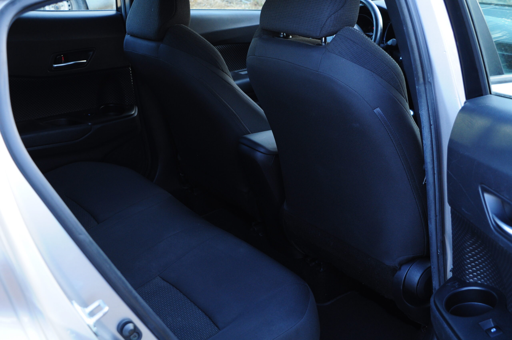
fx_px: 660
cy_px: 170
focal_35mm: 46
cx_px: 256
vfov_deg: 28.9
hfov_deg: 42.4
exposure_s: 1/50
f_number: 5.6
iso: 500
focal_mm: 31
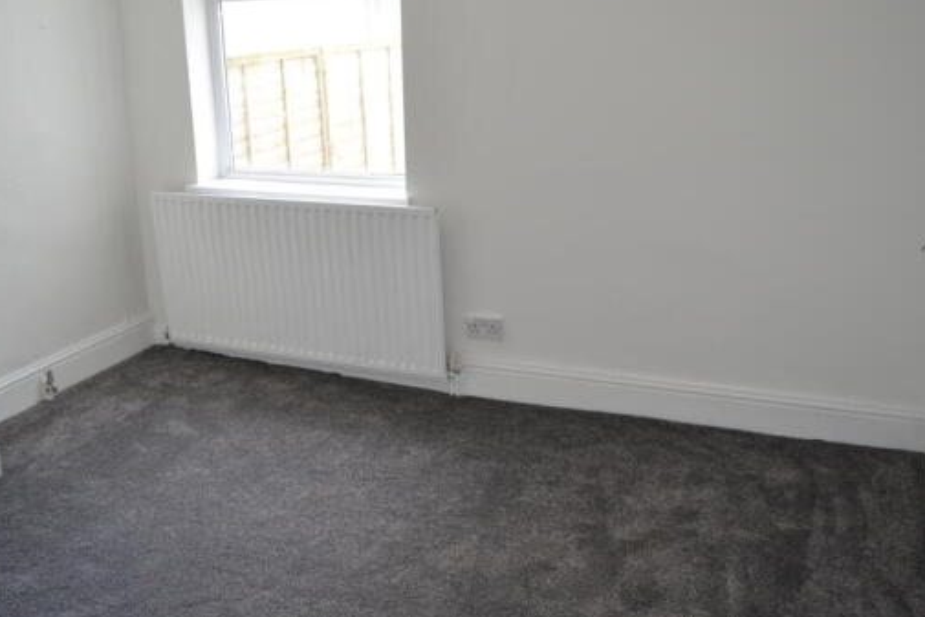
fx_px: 900
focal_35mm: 35
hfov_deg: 54.4
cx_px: 461
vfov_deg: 37.9
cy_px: 283
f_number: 3.5
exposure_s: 1/60
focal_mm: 18
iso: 500
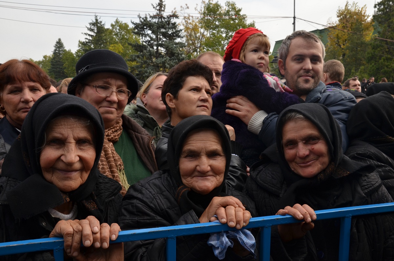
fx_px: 393
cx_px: 197
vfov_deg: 36.7
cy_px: 130
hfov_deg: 53.2
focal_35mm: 36
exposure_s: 1/200
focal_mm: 24
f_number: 10
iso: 250
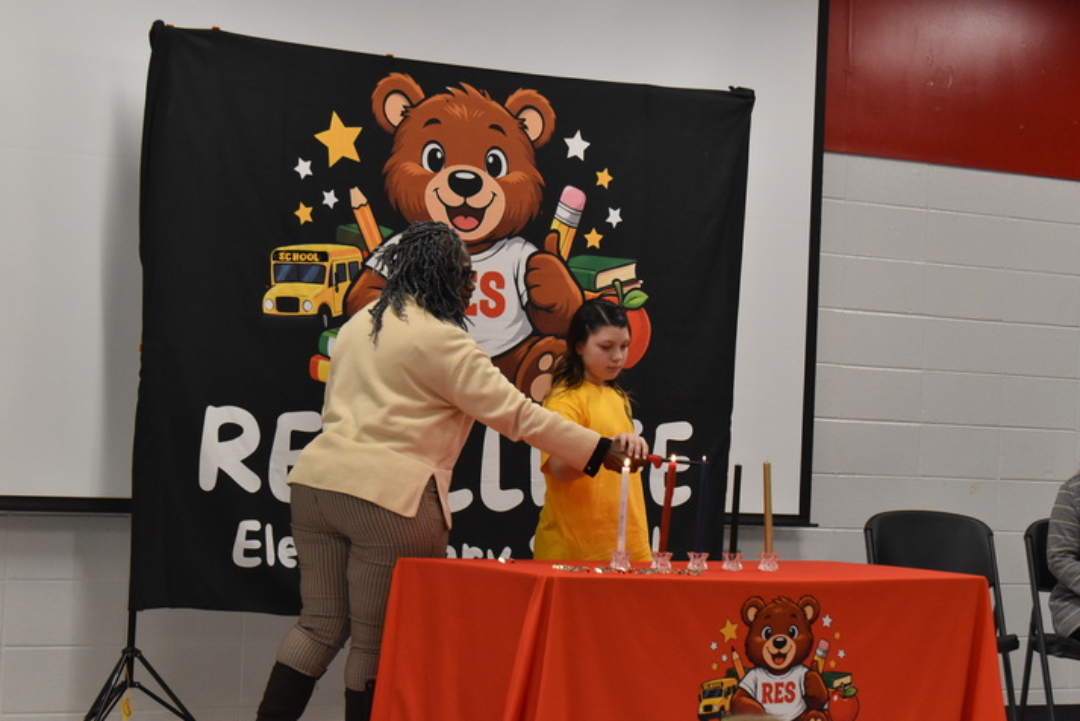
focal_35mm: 93
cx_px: 588
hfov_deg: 22.0
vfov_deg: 14.8
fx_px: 2778
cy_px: 360
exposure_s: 1/100
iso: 2200
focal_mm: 55
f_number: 7.1
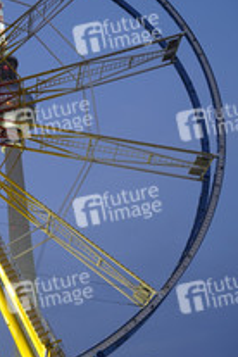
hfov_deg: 19.8
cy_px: 164
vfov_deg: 32.9
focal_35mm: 61
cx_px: -101
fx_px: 605
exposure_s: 1/40
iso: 1250
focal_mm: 28
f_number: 4
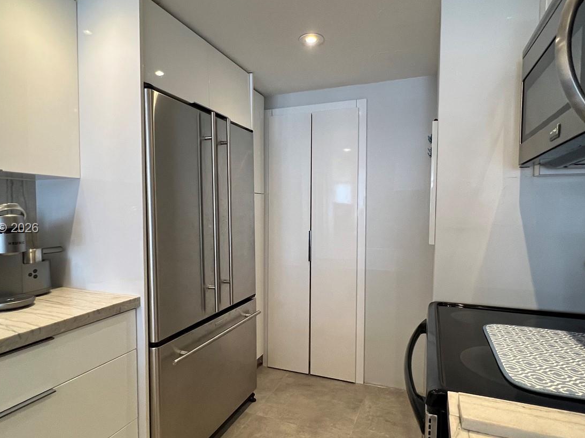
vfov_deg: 68.6
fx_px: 321
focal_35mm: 19
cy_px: 229
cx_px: 300
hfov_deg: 84.7
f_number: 1.8
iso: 250
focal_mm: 1.57
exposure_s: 1/120
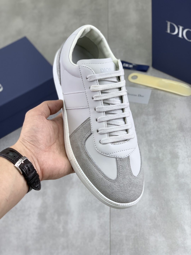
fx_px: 383
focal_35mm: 52
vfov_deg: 36.8
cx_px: 96
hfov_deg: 28.0
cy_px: 128
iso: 16
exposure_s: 1/100
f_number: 2.4
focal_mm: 6
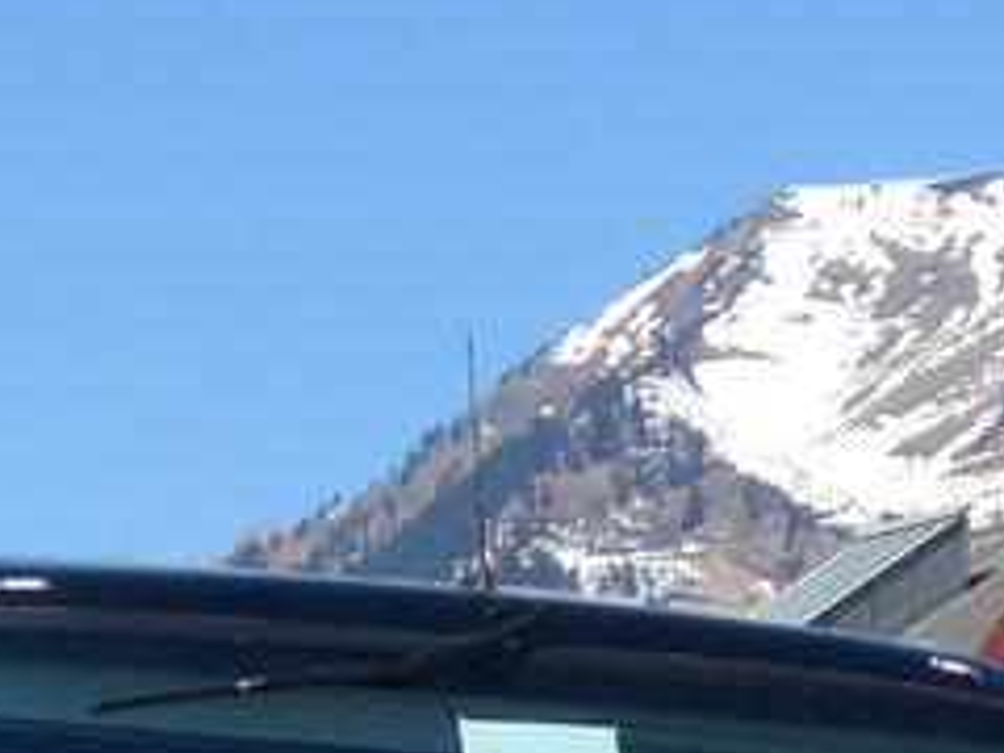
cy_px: 1163
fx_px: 8991
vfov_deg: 4.8
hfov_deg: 6.4
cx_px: 134
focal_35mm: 310
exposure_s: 1/1000
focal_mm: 12.7
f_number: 3.7
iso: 80
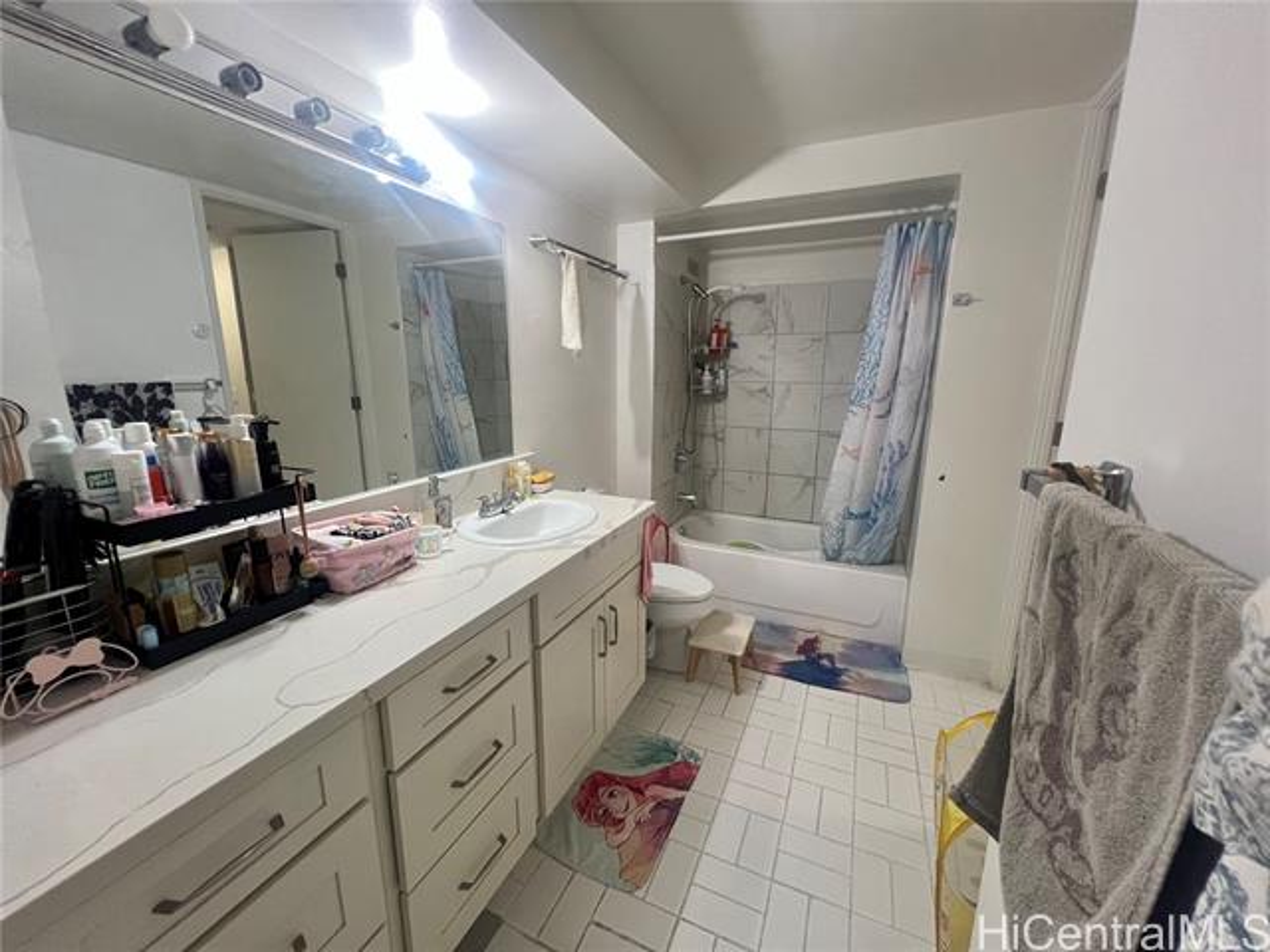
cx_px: 635
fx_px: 477
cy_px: 476
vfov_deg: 89.9
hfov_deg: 106.2
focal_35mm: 13
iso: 200
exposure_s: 1/120
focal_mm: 1.57
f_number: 1.8
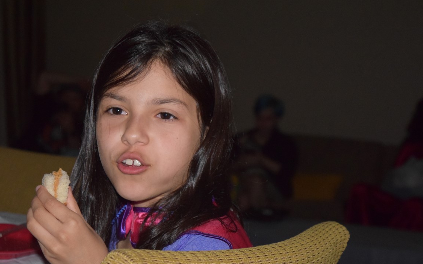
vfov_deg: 15.4
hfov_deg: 24.5
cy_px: 135
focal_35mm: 85
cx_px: 211
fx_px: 974
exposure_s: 1/60
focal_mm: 55
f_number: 5.6
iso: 3200
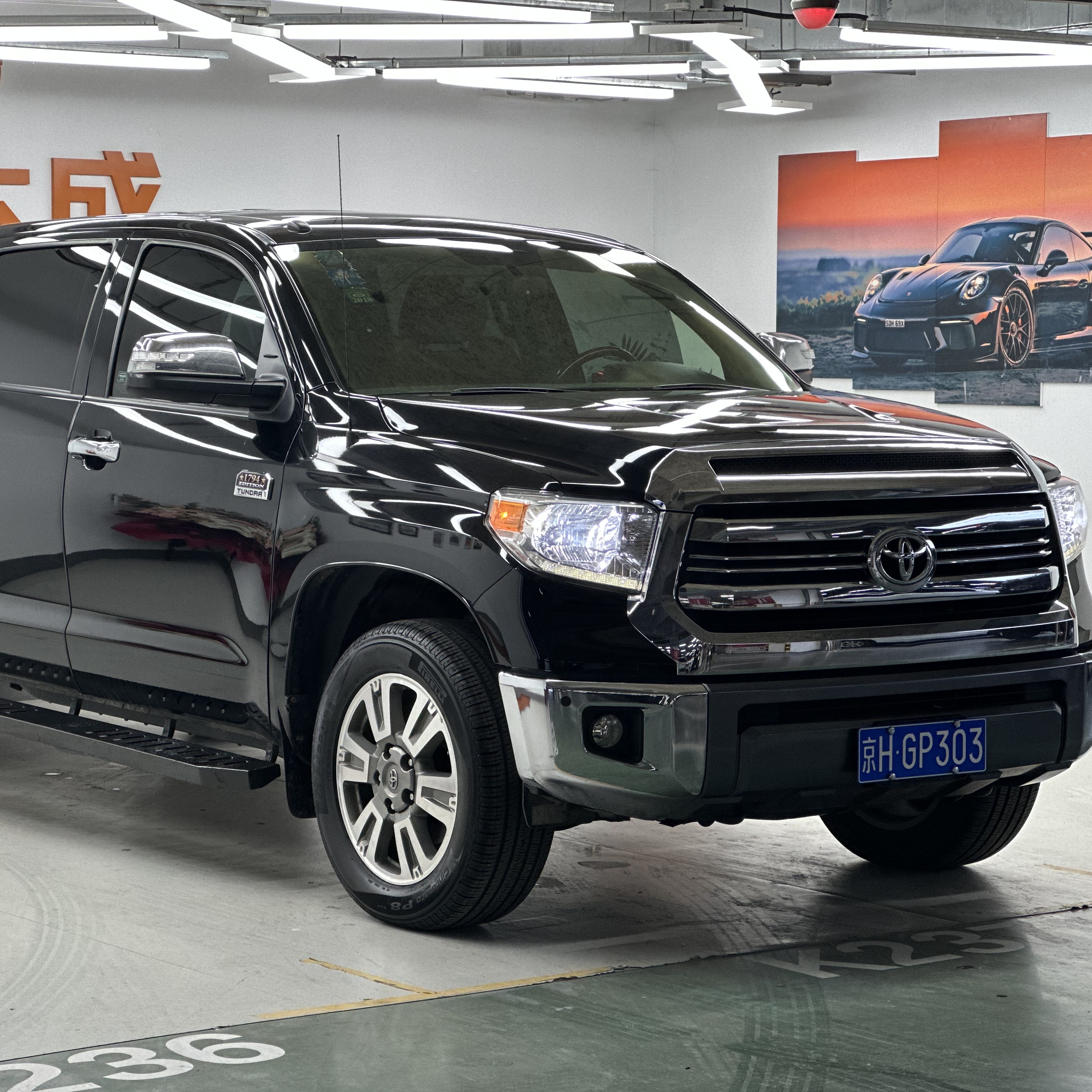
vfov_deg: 19.1
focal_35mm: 91
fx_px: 3248
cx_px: 395
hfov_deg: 19.0
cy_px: 546
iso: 125
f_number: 2.8
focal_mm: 9
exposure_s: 1/100
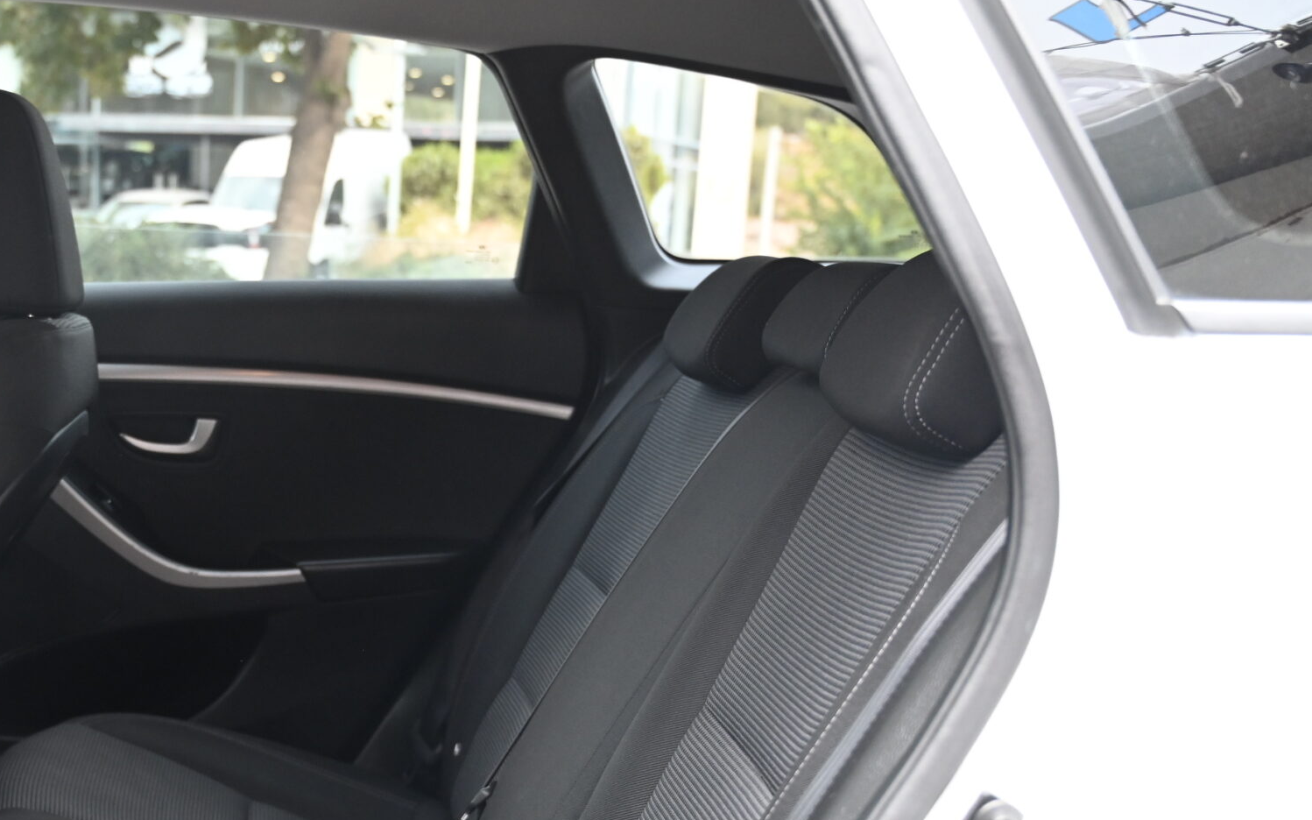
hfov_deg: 36.0
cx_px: 296
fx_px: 1962
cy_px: 647
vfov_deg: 23.3
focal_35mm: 55
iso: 2000
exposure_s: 1/125
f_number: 4
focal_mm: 31.5
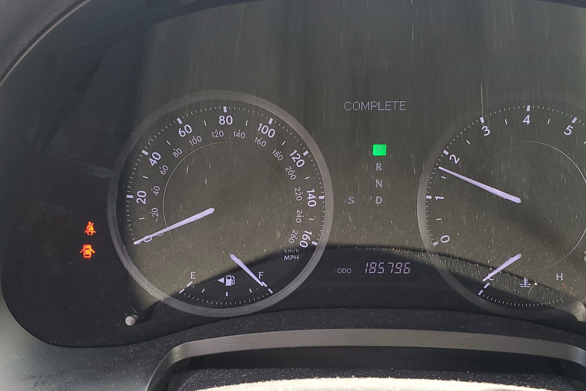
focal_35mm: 37
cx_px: 338
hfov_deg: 51.7
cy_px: 243
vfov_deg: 35.8
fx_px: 602
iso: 85
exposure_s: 1/60.2
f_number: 1.5
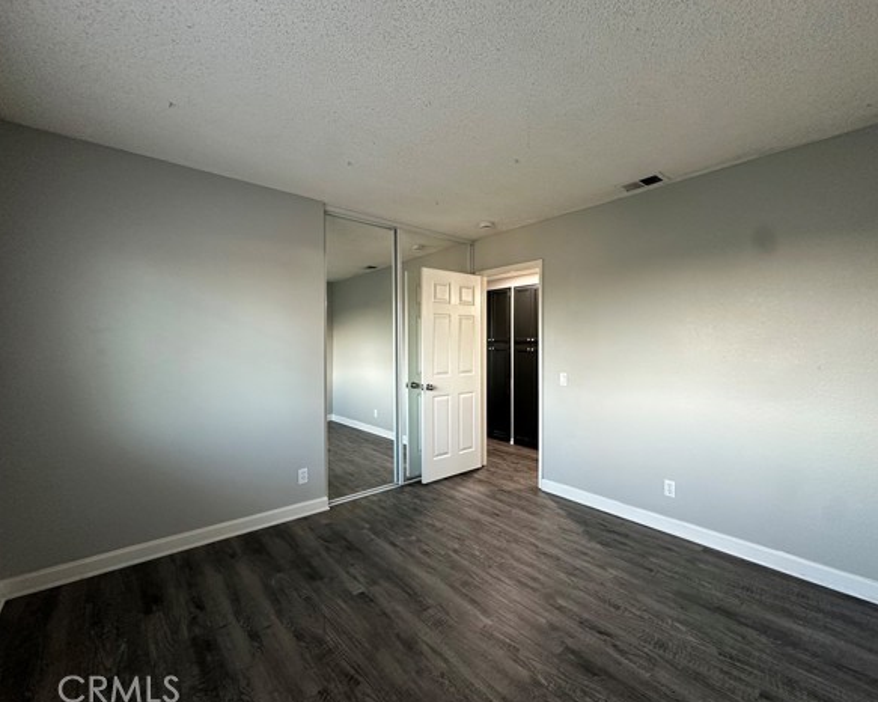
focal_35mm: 15
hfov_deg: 96.8
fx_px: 390
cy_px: 349
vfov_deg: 84.0
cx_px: 446
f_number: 2.2
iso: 250
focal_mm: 2.22
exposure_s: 1/60
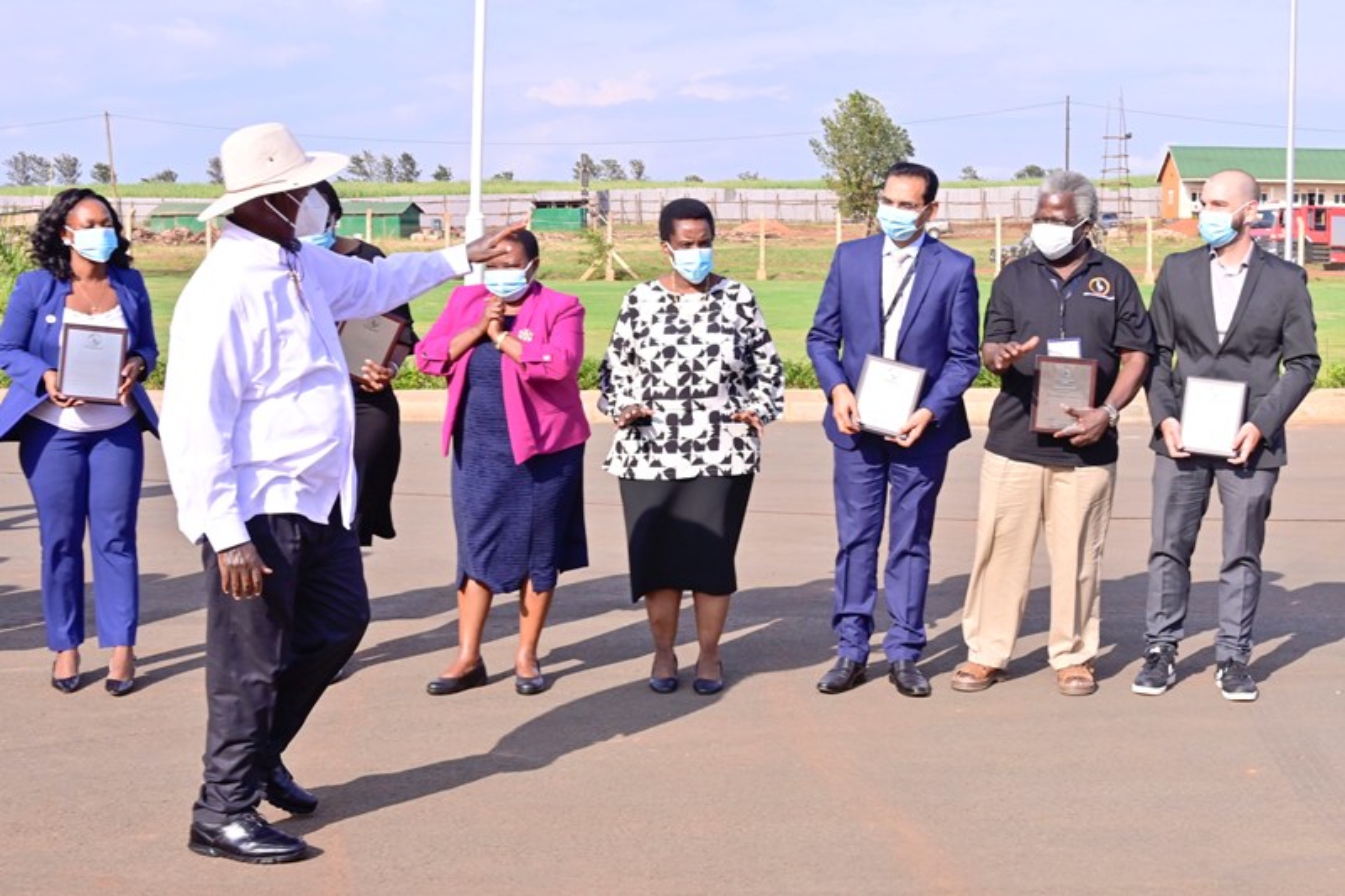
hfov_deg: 50.7
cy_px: 448
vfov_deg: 35.0
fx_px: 1419
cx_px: 672
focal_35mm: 38
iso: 500
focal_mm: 38
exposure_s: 1/400
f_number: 10
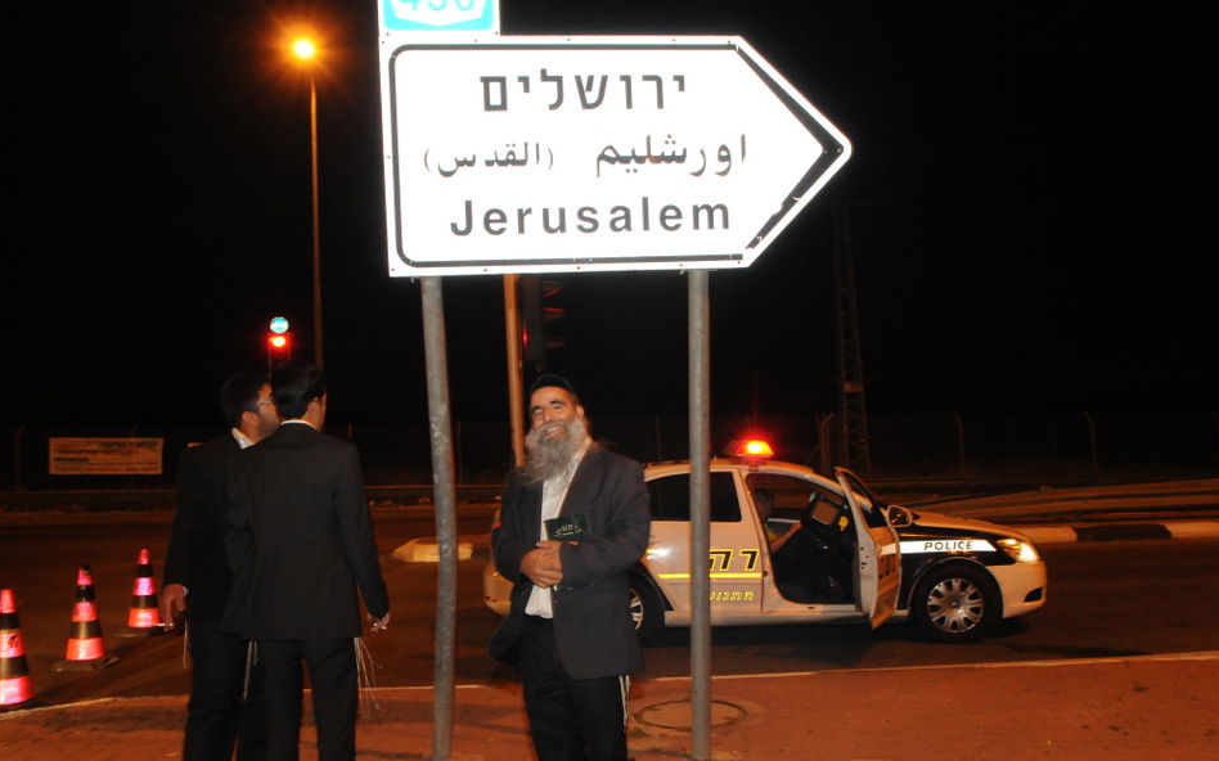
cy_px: 427
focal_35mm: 33
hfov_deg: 58.1
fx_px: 1096
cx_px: 656
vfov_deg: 38.2
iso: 1600
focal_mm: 20
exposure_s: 1/40
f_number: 5
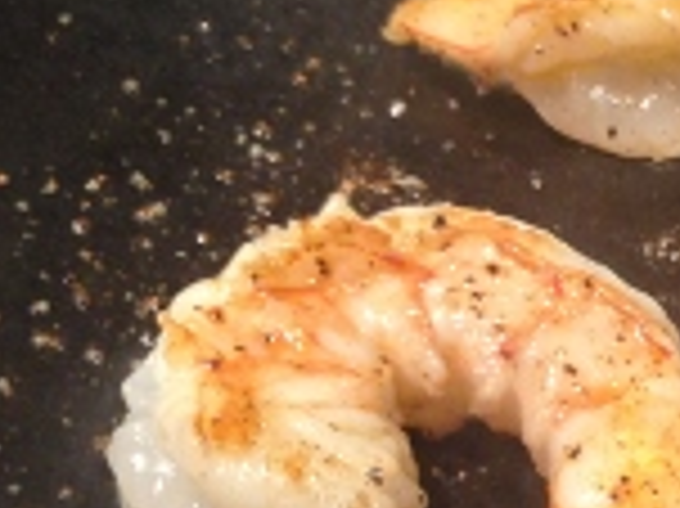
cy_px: 539
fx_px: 2061
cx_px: 1040
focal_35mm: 105
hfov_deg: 16.9
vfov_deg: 13.8
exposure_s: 1/20
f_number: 2.4
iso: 160
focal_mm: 4.12
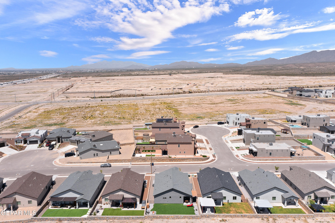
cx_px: 168
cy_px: 112
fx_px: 260
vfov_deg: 46.4
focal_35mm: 28
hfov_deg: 65.5
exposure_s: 1/640
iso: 100
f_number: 6.3
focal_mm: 10.26
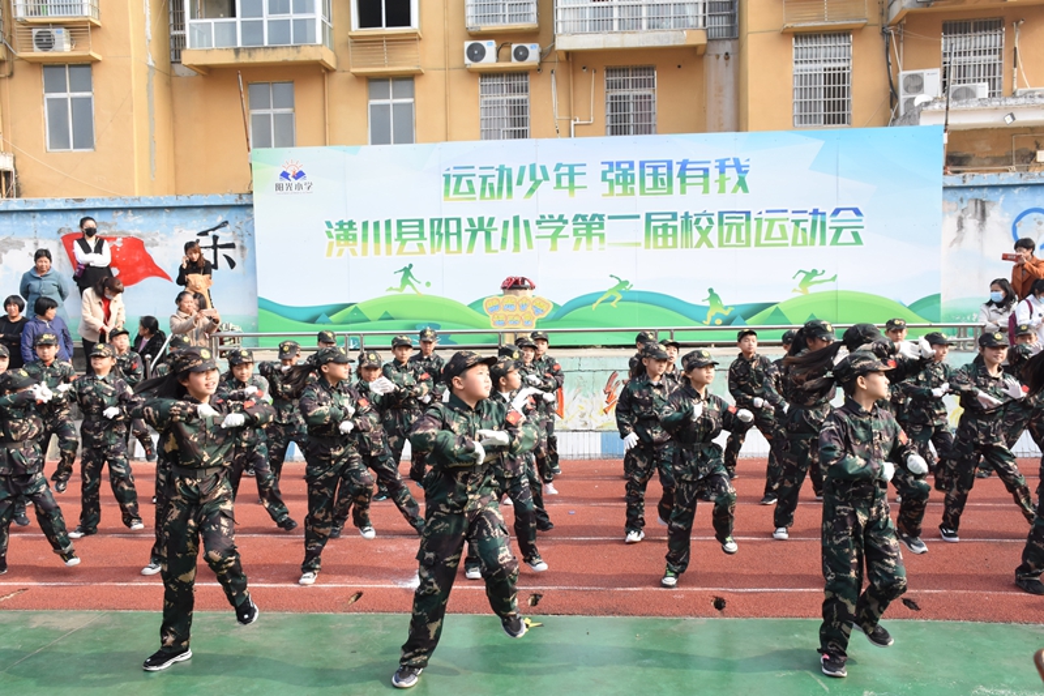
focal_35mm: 36
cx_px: 522
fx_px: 1044
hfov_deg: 53.1
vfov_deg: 36.9
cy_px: 348
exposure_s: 1/400
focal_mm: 24
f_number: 10
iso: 800
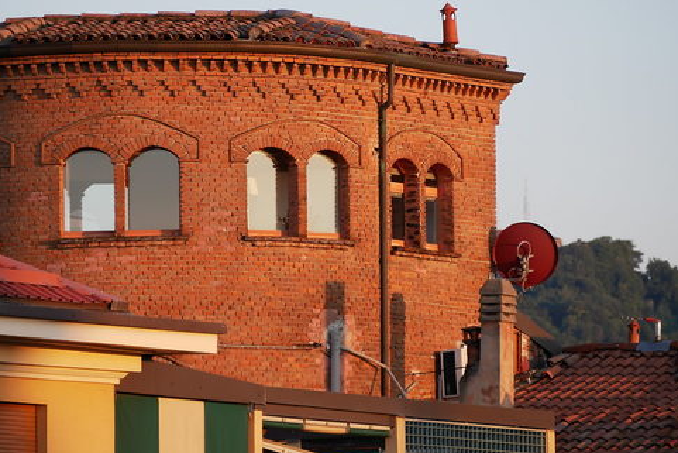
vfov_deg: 3.5
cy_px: 203
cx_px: 331
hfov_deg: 5.3
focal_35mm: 389
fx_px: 7328
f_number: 5.6
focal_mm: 150
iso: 400
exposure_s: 1/320
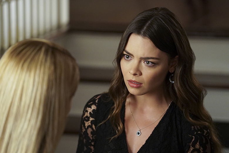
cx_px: 114
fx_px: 1132
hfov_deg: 11.5
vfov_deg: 7.7
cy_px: 76
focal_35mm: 178
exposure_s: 1/60
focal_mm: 178
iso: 6400
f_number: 4
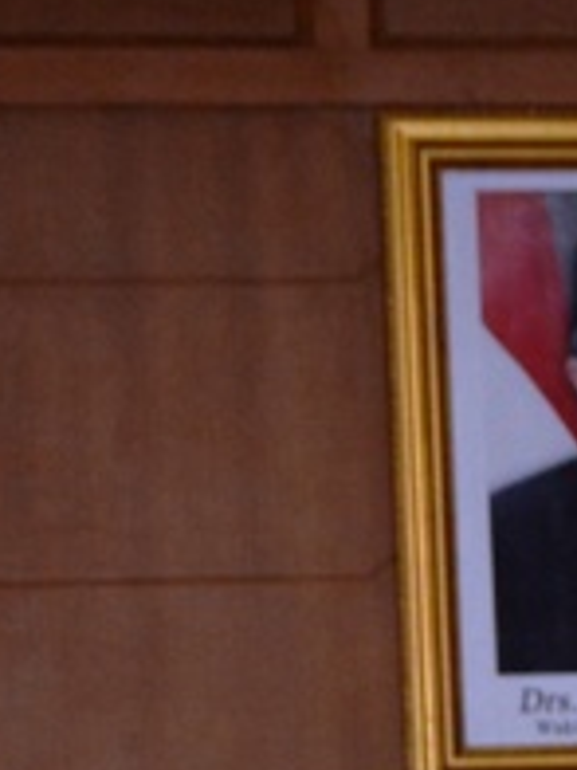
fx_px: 5834
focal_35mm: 262
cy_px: 1269
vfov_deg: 7.4
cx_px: 1299
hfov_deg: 5.5
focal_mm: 35
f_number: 4.5
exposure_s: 1/60
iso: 800
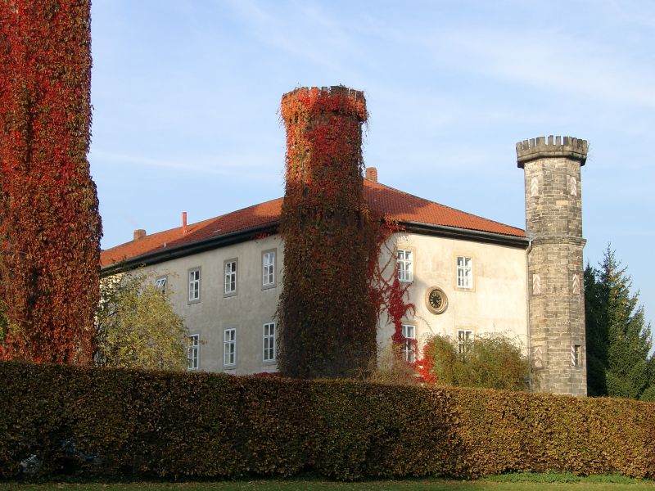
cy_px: 246
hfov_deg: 28.2
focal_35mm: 69
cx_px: 328
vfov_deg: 21.3
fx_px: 1306
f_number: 4
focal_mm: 14.22
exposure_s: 1/265
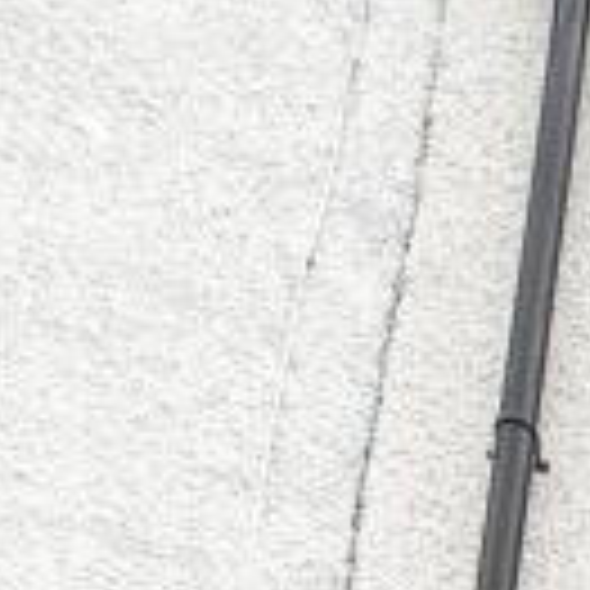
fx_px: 1870
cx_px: 1423
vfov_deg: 11.7
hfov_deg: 13.3
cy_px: 1680
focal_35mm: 97
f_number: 2.2
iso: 50
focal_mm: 2.22
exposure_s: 1/261
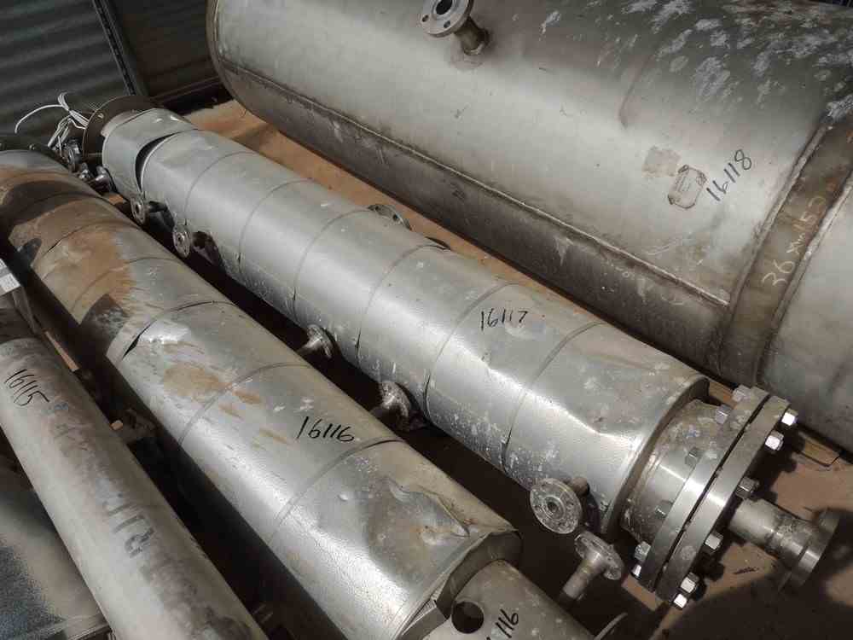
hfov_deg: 71.6
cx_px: 426
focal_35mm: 24
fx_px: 591
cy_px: 320
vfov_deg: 56.8
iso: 100
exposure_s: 1/1250
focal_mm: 4.3
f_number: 3.7
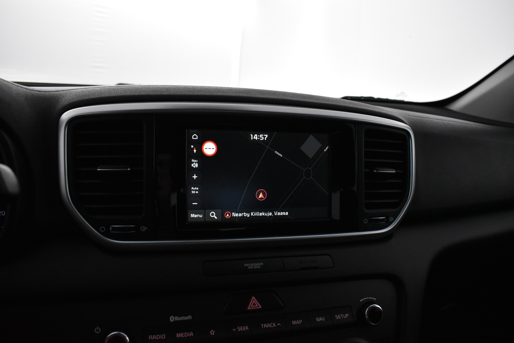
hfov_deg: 67.4
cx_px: 257
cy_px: 172
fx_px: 386
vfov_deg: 47.9
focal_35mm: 27
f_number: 5
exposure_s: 1/100
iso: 3200
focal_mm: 18
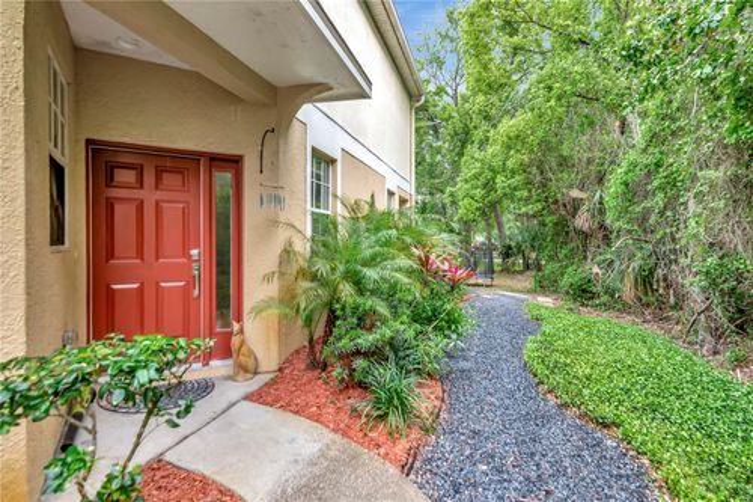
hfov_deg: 85.4
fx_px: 408
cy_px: 251
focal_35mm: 20
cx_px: 376
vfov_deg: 63.2
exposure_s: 1/125
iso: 400
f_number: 5.6
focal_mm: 13
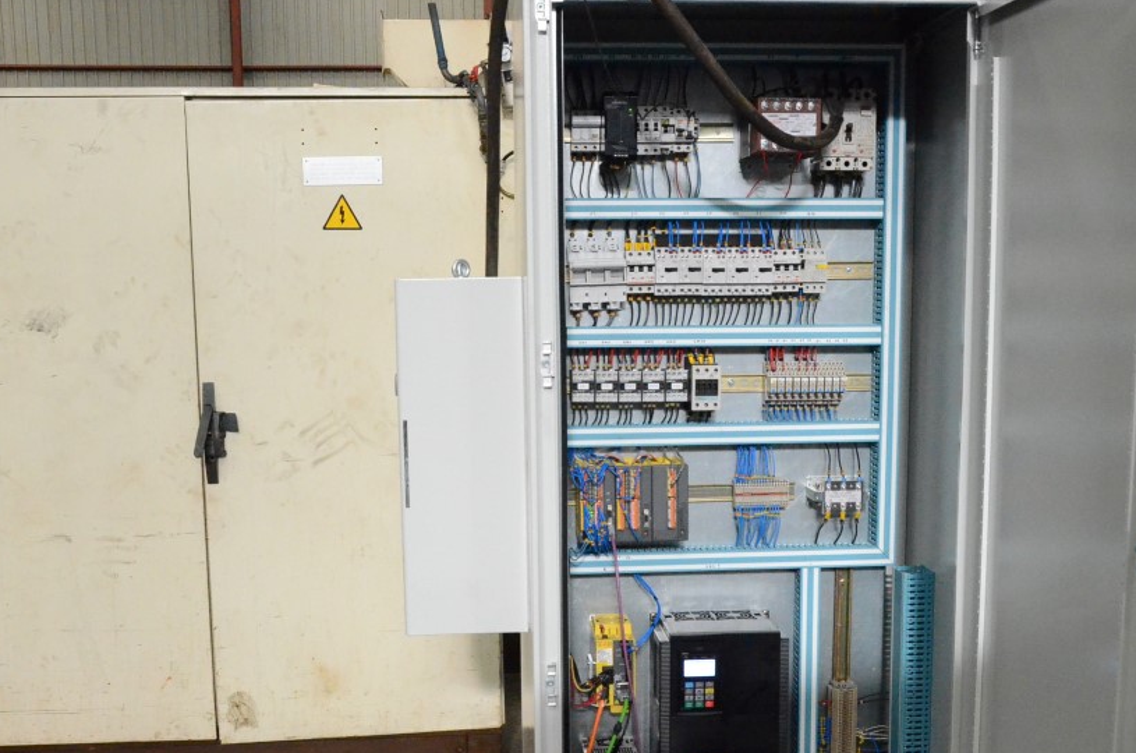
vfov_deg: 30.2
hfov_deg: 44.6
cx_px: 567
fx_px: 1386
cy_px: 488
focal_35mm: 44
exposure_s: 1/250
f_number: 8
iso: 6400
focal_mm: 22
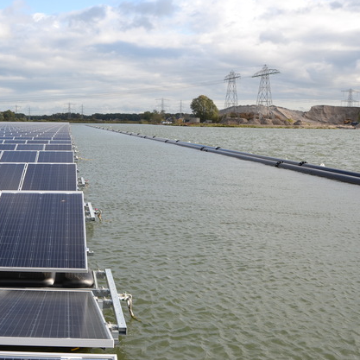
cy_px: 158
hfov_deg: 34.7
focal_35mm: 47
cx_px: 54
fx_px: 550
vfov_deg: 36.2
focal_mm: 21
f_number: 7.1
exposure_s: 1/200
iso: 100
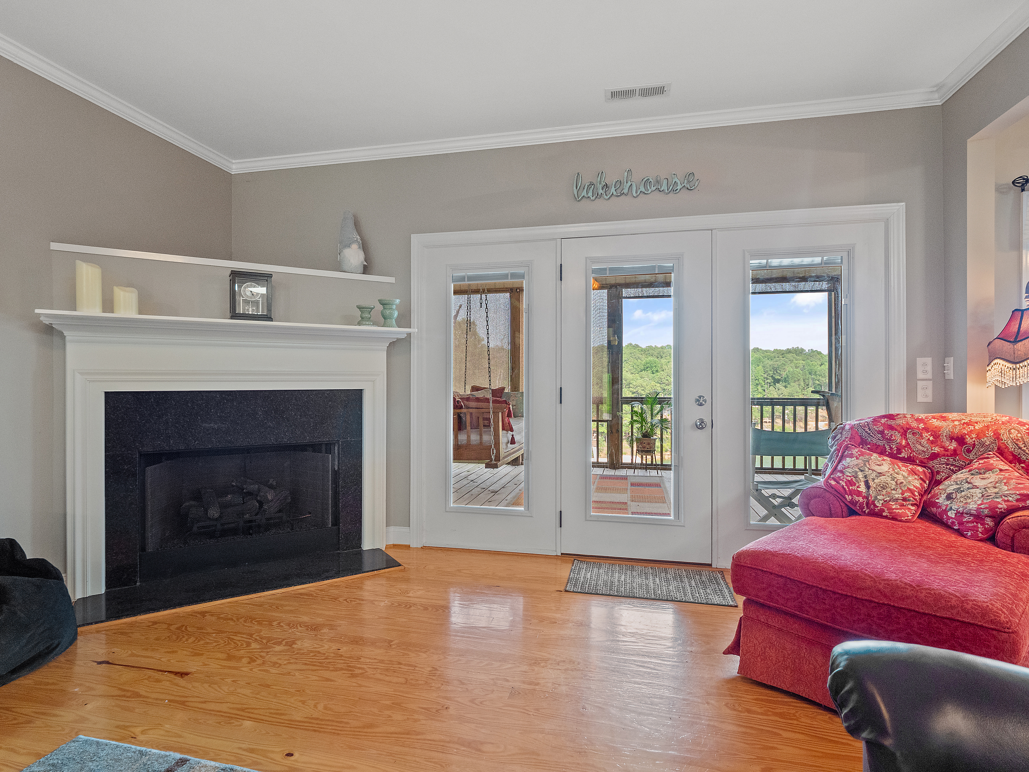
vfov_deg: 71.6
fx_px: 535
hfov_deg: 87.8
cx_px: 514
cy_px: 386
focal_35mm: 18
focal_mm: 9
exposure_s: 1/8
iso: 400
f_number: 5.6
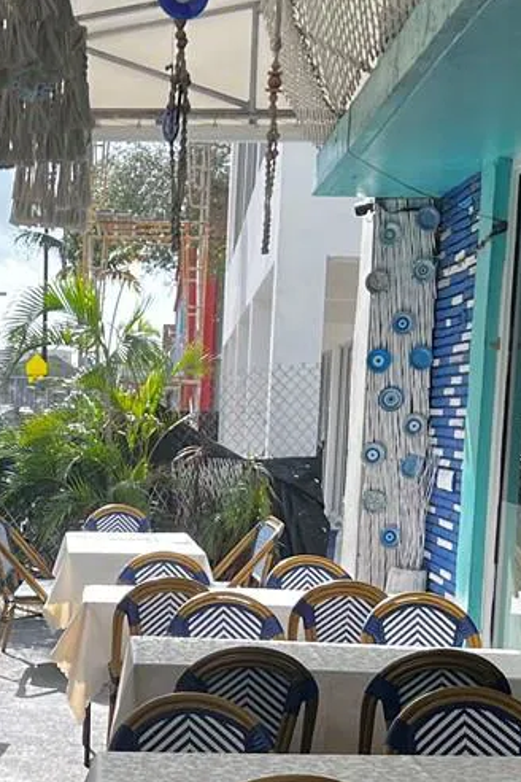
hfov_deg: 15.3
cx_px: 19
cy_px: 668
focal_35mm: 88
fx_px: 1910
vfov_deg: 22.7
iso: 50
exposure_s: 1/1029
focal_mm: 5.7
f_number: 1.5
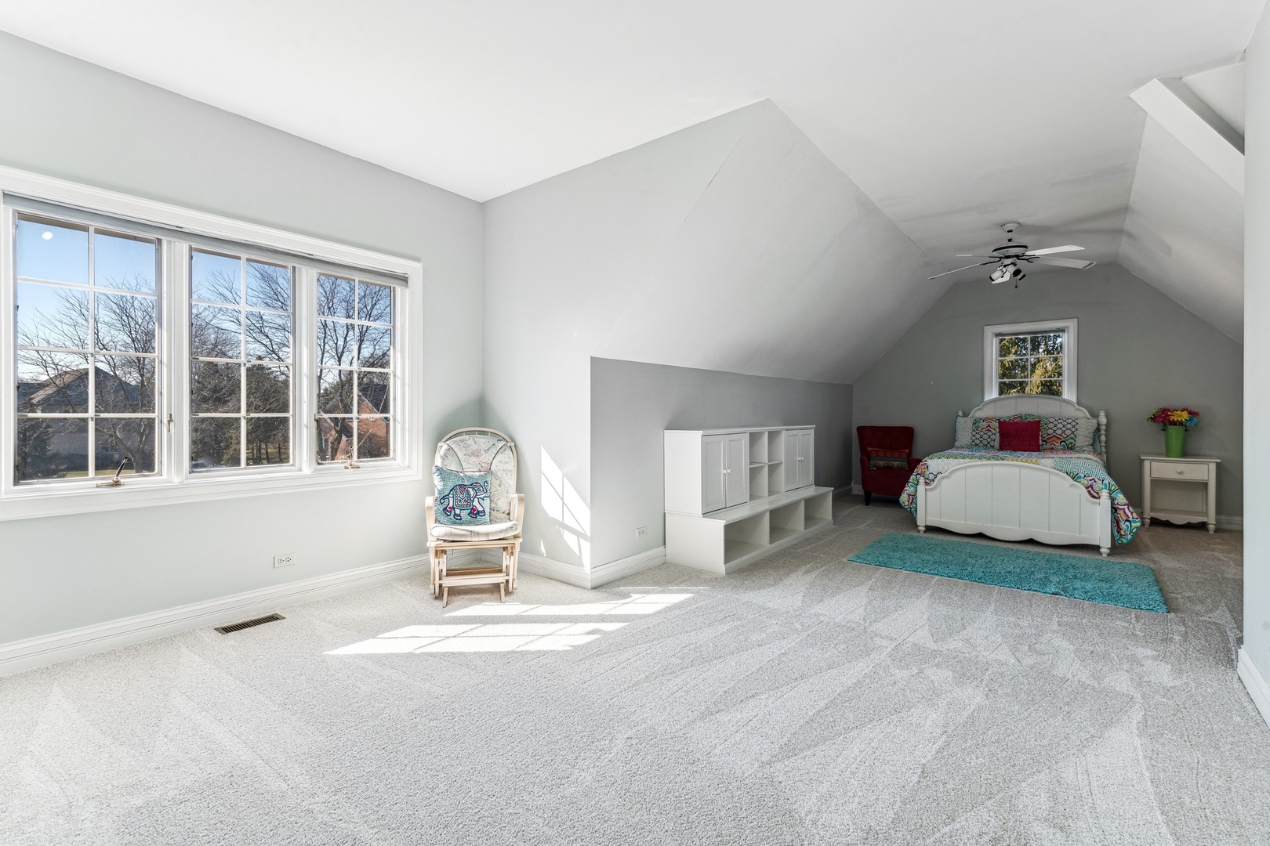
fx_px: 564
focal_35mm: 16
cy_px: 423
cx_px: 635
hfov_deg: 96.7
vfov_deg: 73.7
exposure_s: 1/60
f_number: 9.5
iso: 200
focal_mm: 16
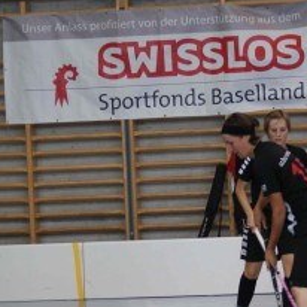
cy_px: 198
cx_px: 259
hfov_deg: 7.4
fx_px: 2358
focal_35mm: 235
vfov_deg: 7.4
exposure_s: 1/80
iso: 400
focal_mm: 75
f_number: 4.5
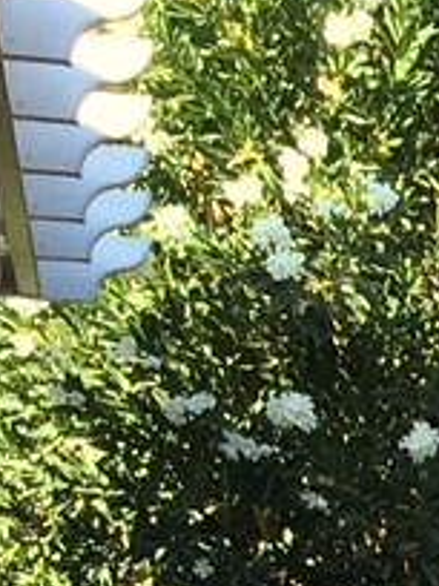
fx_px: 3923
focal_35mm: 232
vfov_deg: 7.9
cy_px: 1393
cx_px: 1874
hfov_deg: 5.4
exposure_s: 1/380
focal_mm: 4.15
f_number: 2.2
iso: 32
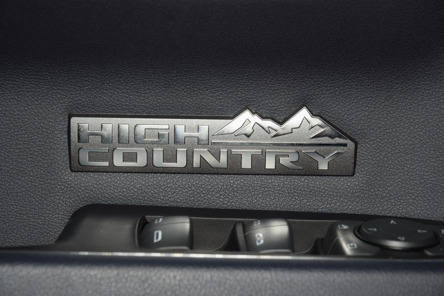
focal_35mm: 105
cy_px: 148
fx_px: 1295
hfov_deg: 19.5
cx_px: 222
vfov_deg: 13.0
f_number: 8
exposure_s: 1/125
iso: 100
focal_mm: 70
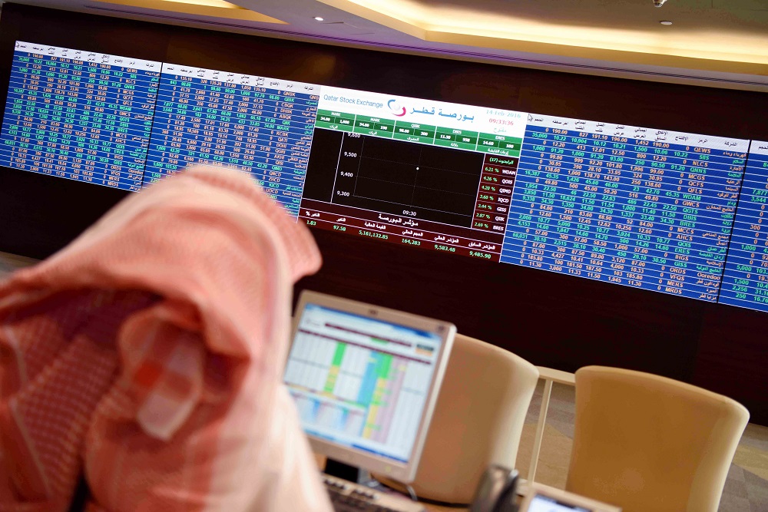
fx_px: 960
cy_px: 256
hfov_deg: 43.6
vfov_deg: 29.9
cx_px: 384
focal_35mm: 45
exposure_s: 1/125
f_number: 2.8
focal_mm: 45
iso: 800
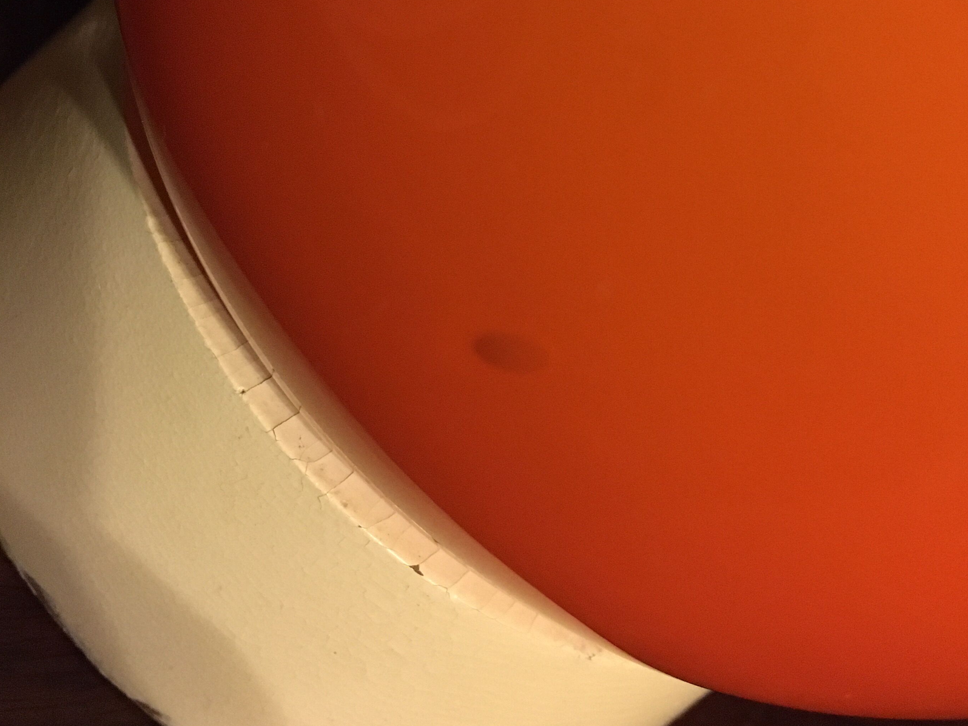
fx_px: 1202
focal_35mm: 43
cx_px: 537
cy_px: 206
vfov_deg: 33.1
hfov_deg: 43.8
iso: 320
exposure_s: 1/17
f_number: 2.2
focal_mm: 4.15
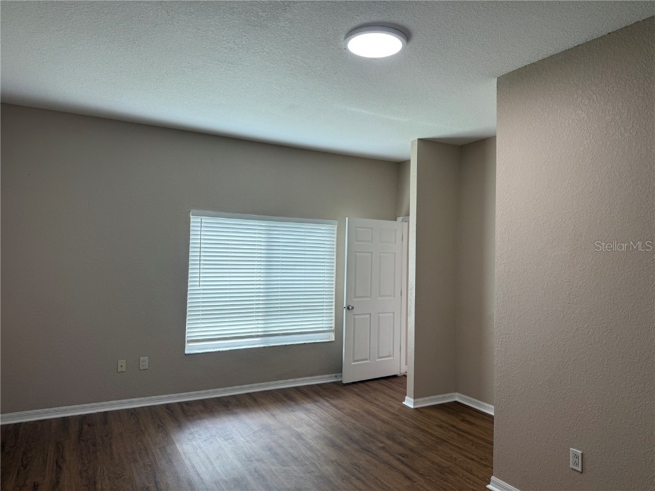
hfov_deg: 71.6
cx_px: 328
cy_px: 246
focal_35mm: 24
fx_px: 454
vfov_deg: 56.8
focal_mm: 6.76
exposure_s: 1/121
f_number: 1.78
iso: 64
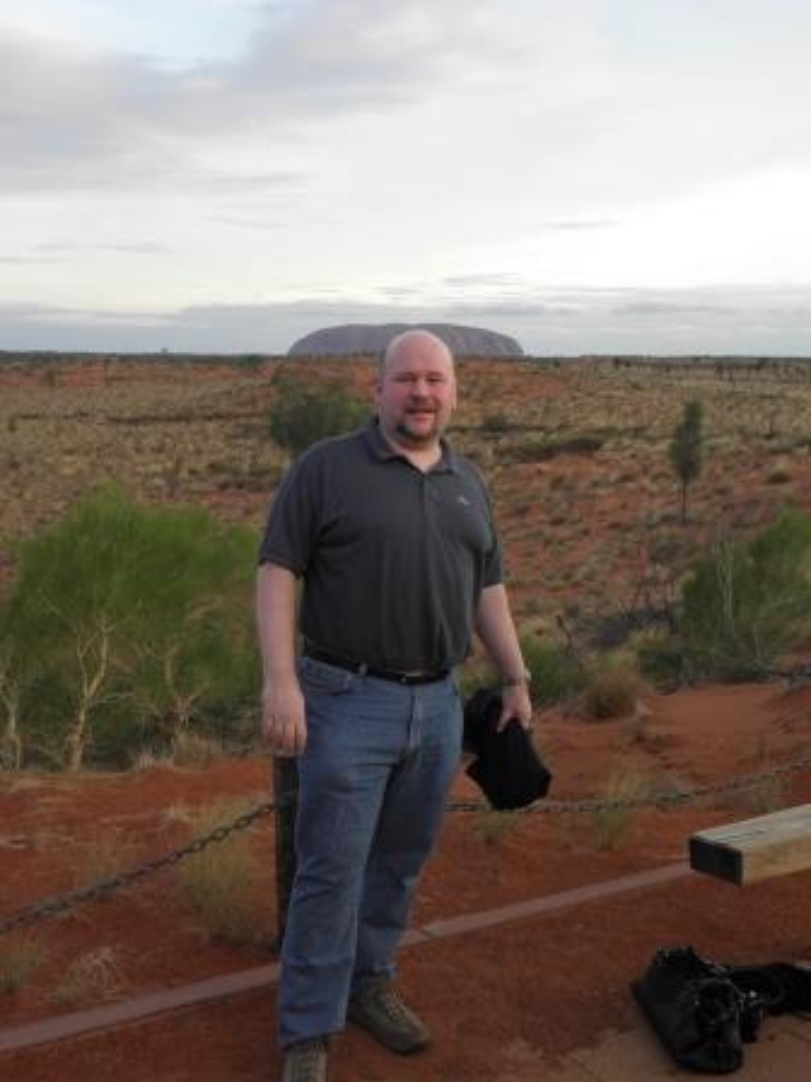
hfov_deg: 34.3
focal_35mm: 42
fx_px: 1312
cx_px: 406
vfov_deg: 44.8
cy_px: 541
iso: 80
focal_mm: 7.59
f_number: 3.3
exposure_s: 1/50
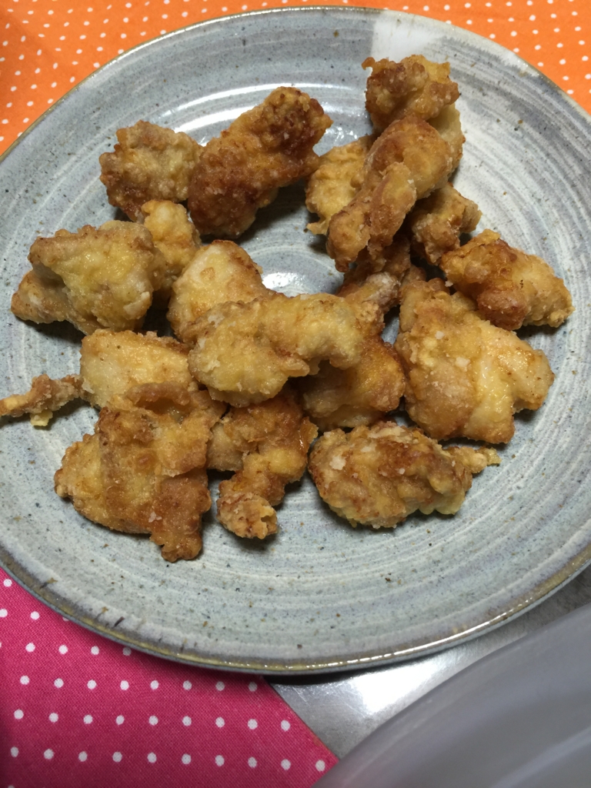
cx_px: 296
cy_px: 394
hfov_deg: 48.2
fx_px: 660
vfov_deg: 61.7
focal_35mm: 29
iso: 32
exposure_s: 1/15
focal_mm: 4.15
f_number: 2.2
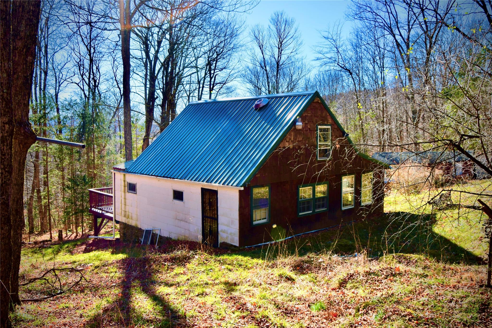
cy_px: 164
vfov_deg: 43.6
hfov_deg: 61.9
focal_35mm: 30
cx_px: 246
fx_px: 410
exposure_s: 1/60
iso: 100
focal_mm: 20
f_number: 13
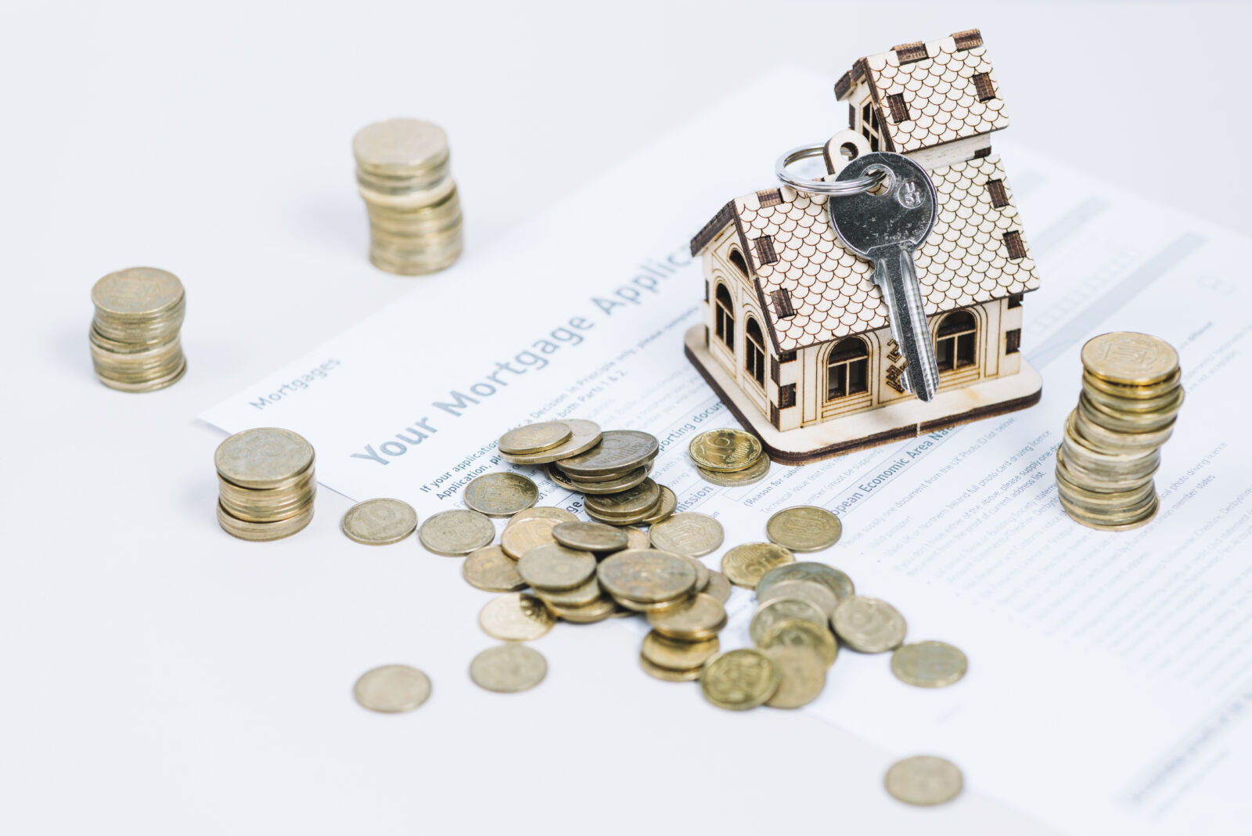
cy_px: 418
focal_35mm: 105
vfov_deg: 13.1
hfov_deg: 19.4
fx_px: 3653
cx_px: 626
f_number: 6.3
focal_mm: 105
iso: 160
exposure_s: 1/160
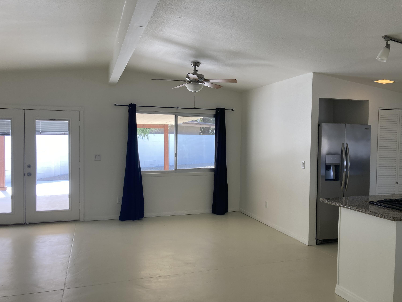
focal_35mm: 28
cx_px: 201
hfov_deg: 63.4
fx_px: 325
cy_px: 151
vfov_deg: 49.7
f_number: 1.8
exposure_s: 1/120
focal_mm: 3.99
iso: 25
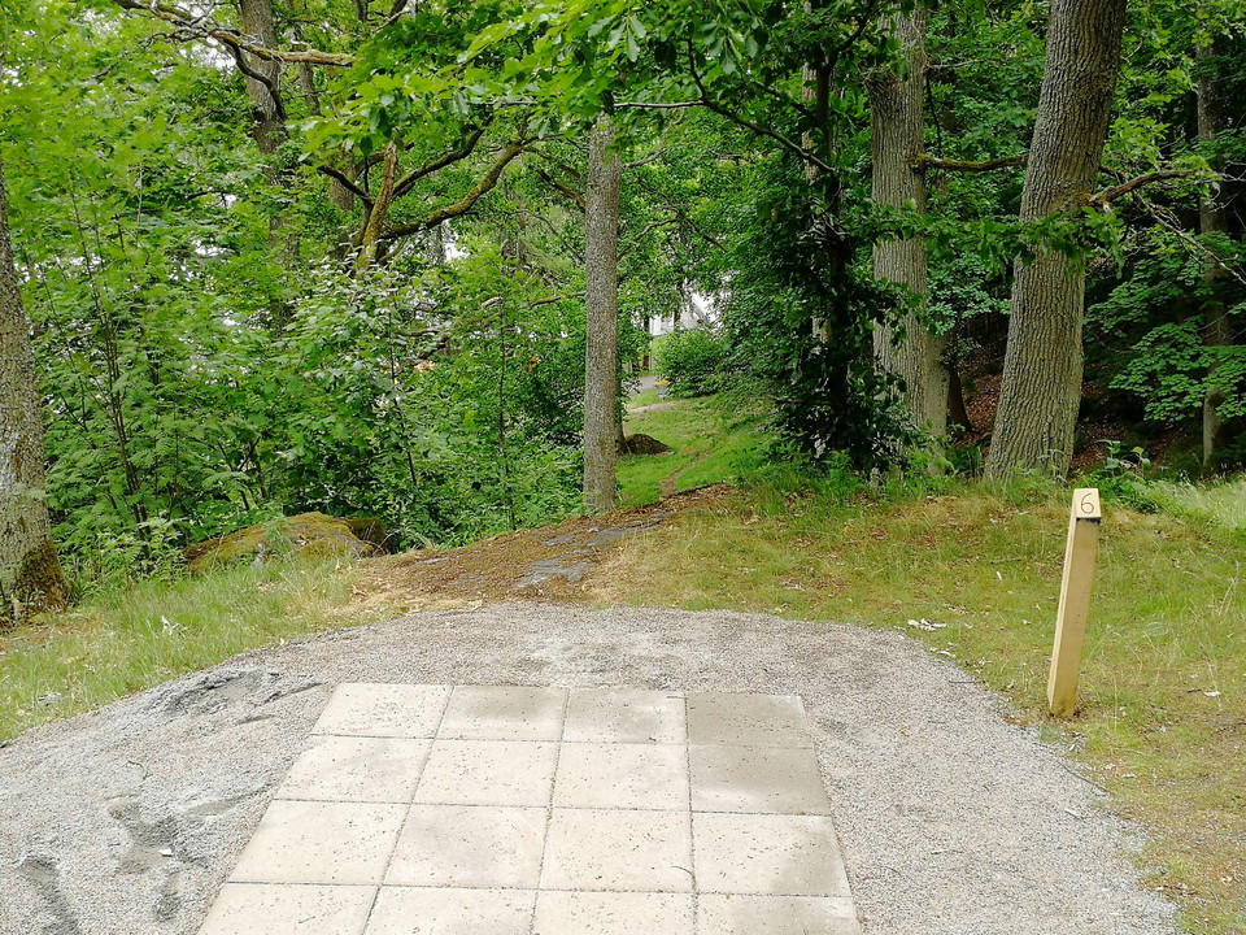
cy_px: 468
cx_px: 623
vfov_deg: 42.9
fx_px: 1188
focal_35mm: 33
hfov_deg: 55.4
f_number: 2.2
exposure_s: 1/100
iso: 64
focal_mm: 3.95
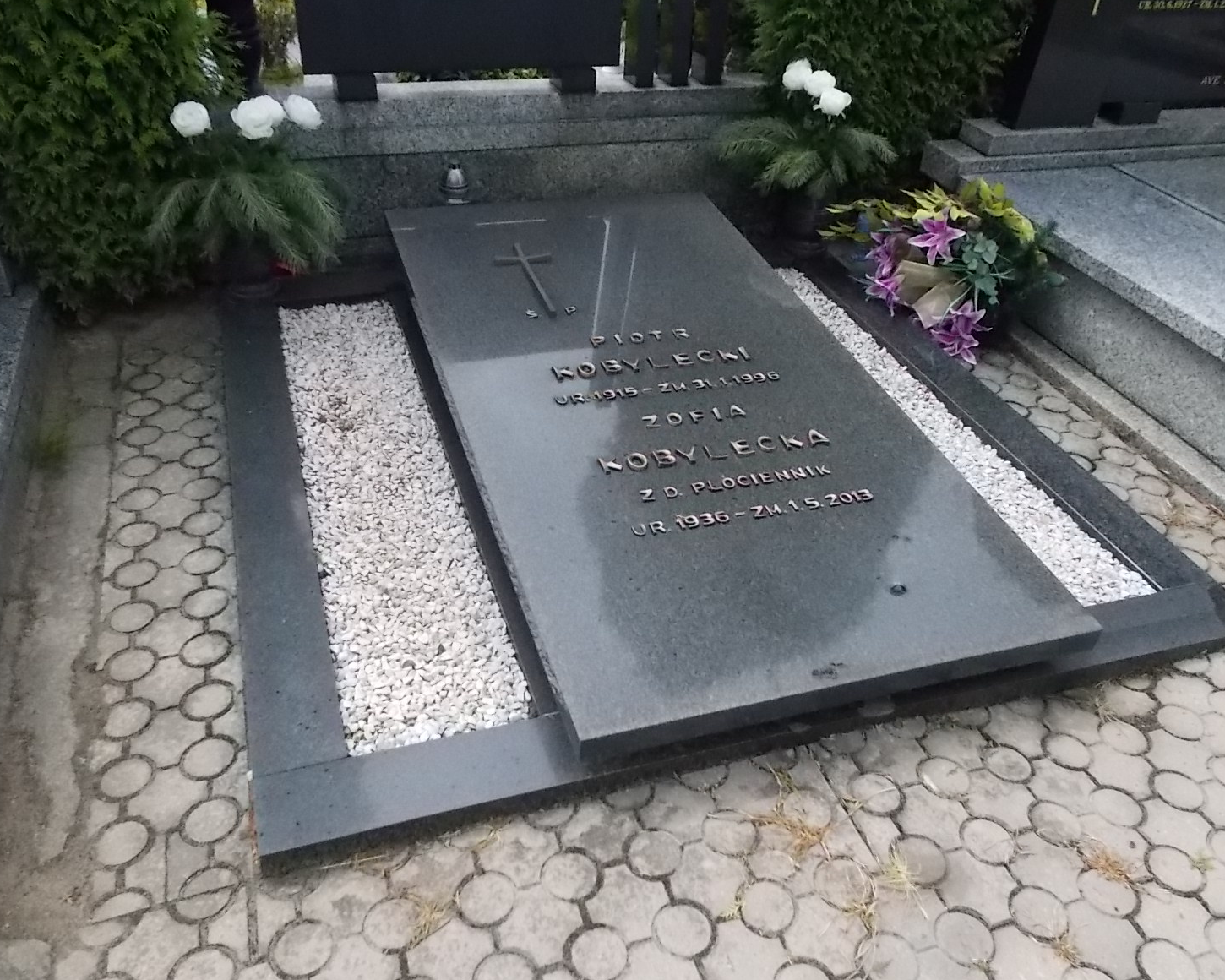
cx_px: 624
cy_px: 496
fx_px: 1015
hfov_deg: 62.2
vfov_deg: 51.5
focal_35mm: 28
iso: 400
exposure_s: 1/500
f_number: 8
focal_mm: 4.6
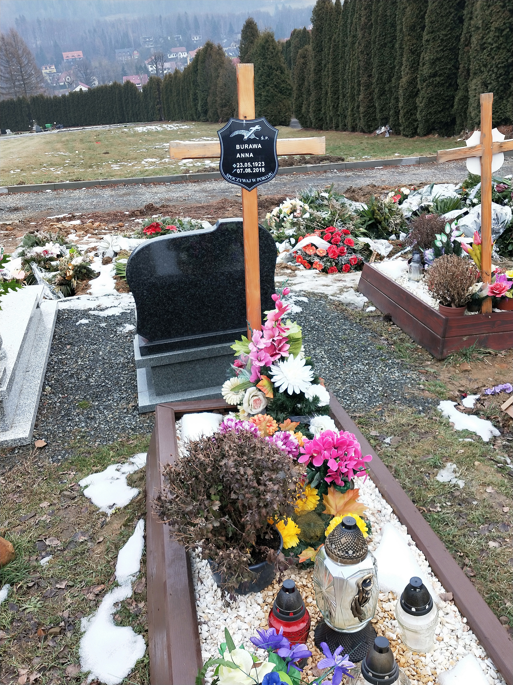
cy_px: 342
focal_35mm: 23
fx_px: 454
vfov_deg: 73.9
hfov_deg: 58.9
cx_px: 256
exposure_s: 1/139
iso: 39
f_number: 1.7
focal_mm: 3.99
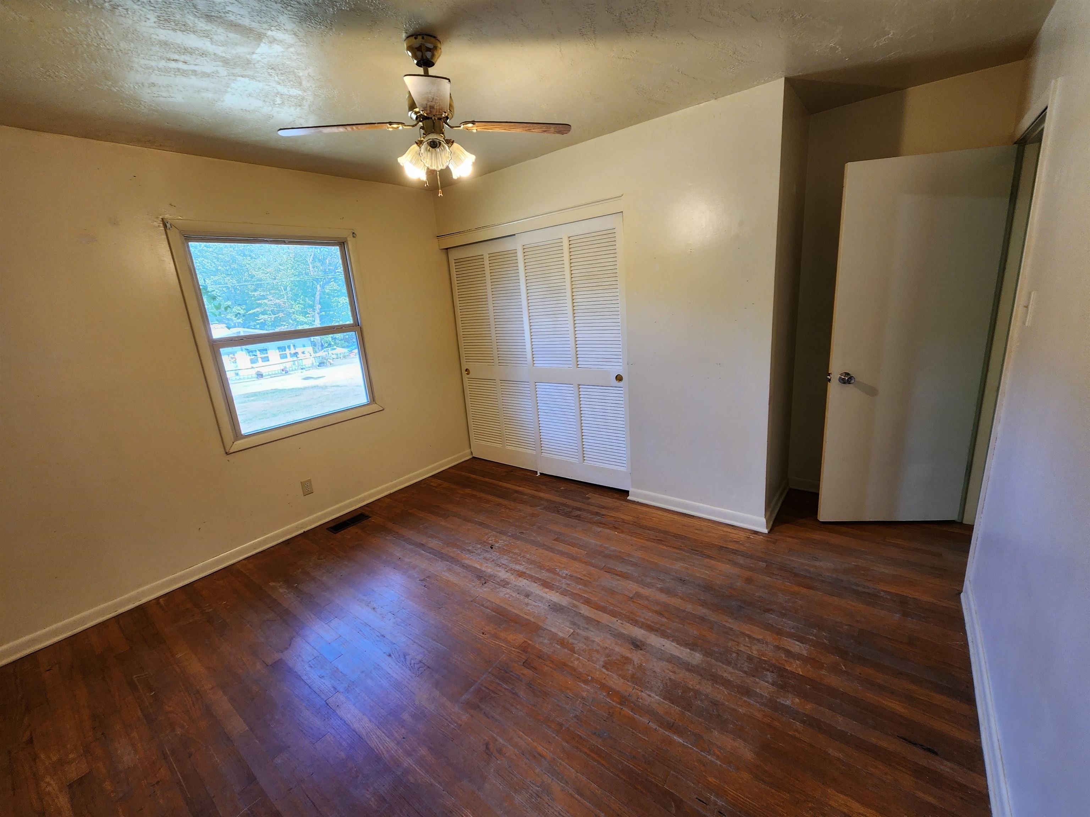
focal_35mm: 13
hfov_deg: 106.2
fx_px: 409
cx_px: 545
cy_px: 408
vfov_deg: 89.9
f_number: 2.2
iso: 100
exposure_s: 1/60
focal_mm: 2.2
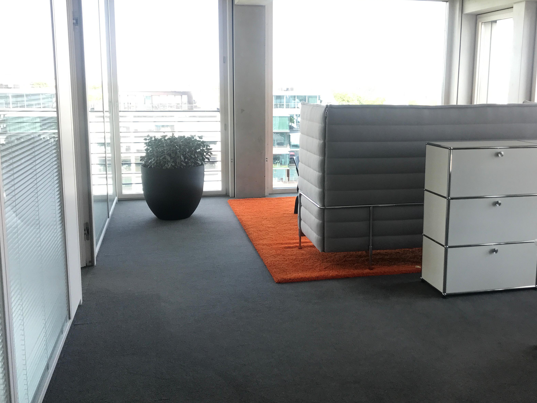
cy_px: 178
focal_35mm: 36
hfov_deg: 51.2
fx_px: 558
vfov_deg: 39.6
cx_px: 303
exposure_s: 1/108
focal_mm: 3.99
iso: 20
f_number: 1.8
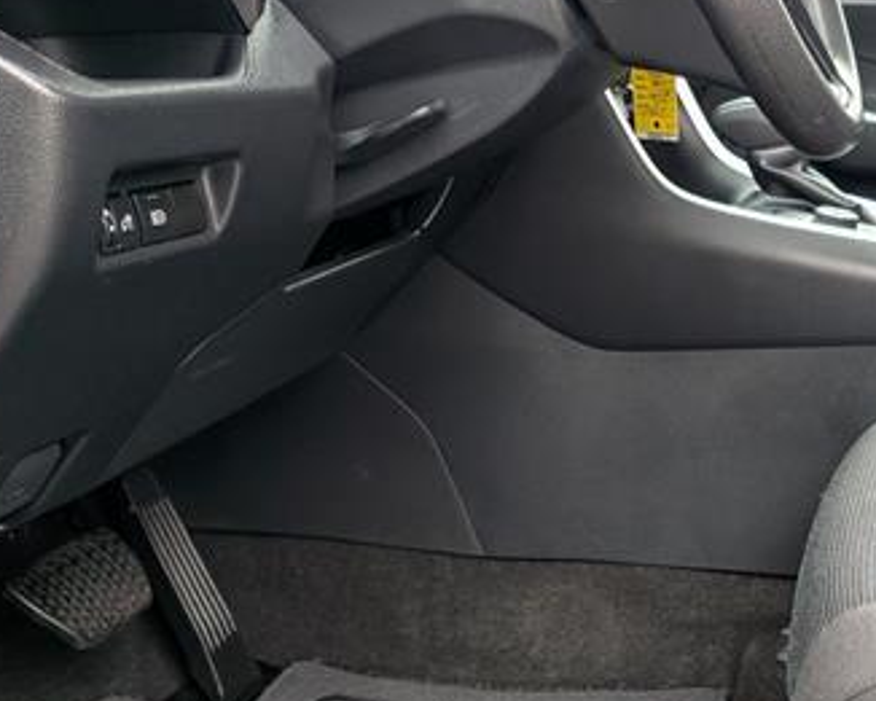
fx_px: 1193
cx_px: 820
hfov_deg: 37.2
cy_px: 567
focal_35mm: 46
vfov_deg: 31.8
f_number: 1.68
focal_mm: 6.9
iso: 265
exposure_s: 1/169
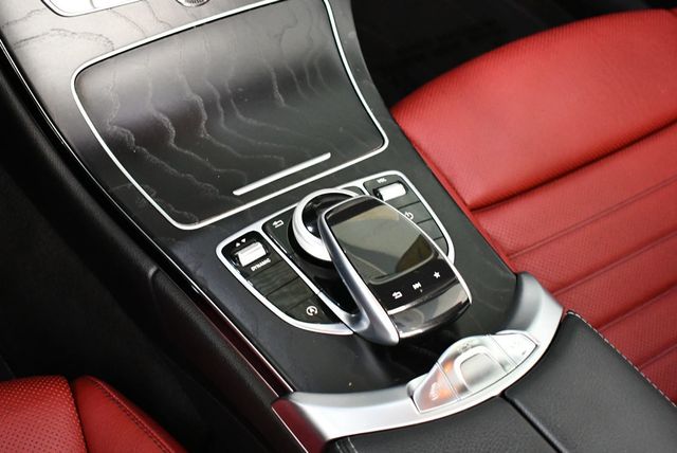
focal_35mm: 54
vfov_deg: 25.1
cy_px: 226
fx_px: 1016
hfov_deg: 36.8
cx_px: 338
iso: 3200
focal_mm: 27
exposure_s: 1/80
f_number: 4
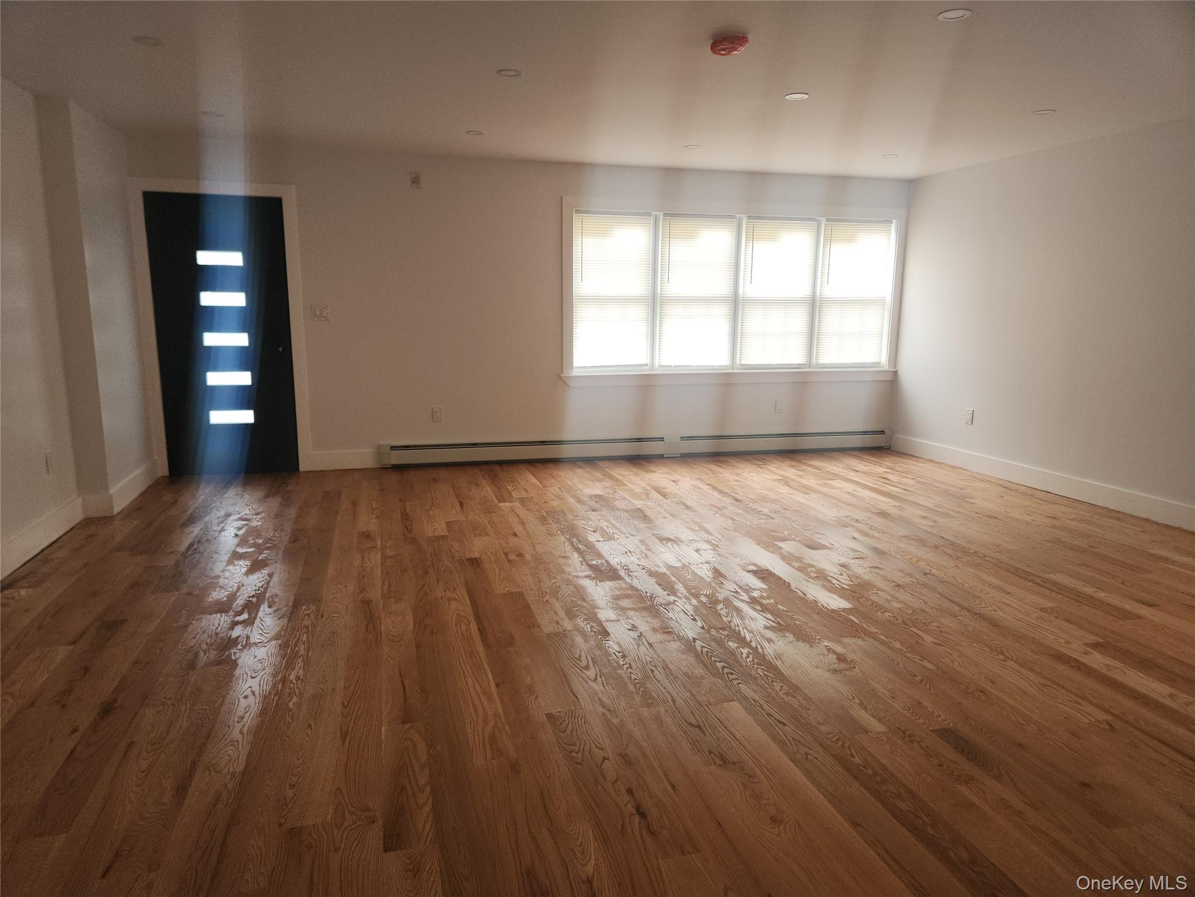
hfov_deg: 73.9
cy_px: 448
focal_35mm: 23
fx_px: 794
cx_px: 598
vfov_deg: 58.9
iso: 50
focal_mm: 5.4
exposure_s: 1/60
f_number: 1.8
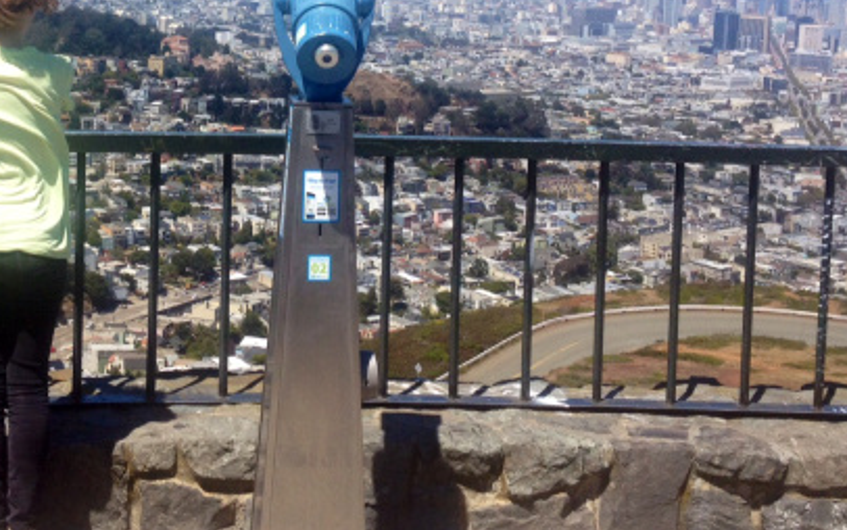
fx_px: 1478
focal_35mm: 64
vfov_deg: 20.1
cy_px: 99
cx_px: 282
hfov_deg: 31.7
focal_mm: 4.28
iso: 50
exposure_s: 1/1842
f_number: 2.4
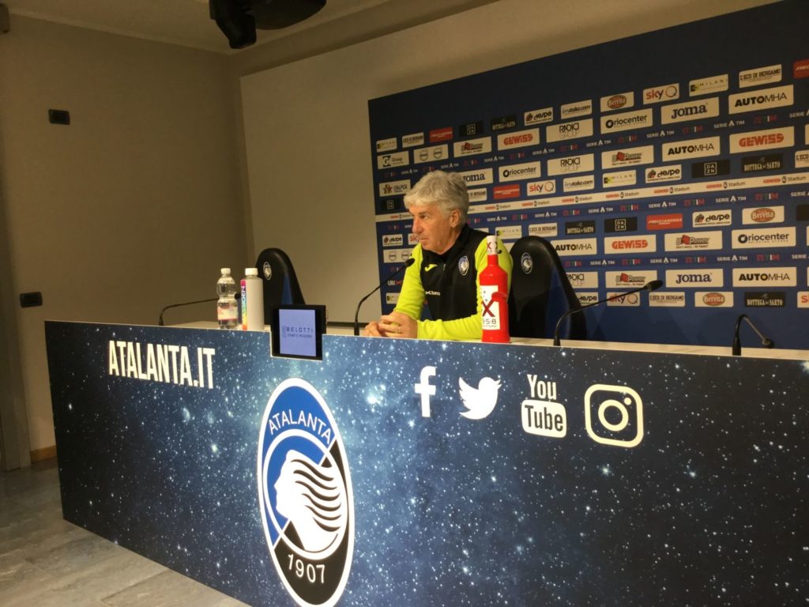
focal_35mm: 31
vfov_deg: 45.4
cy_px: 304
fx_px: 724
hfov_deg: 58.4
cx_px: 404
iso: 64
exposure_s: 1/33
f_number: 2.4
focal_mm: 3.3
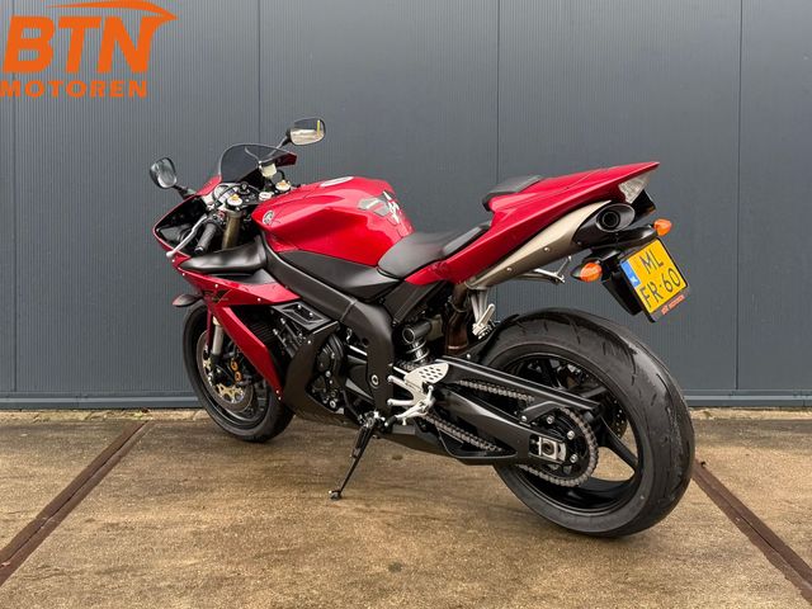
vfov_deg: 56.8
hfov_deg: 71.6
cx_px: 406
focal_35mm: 24
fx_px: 563
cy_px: 304
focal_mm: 6.76
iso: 320
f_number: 1.78
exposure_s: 1/60
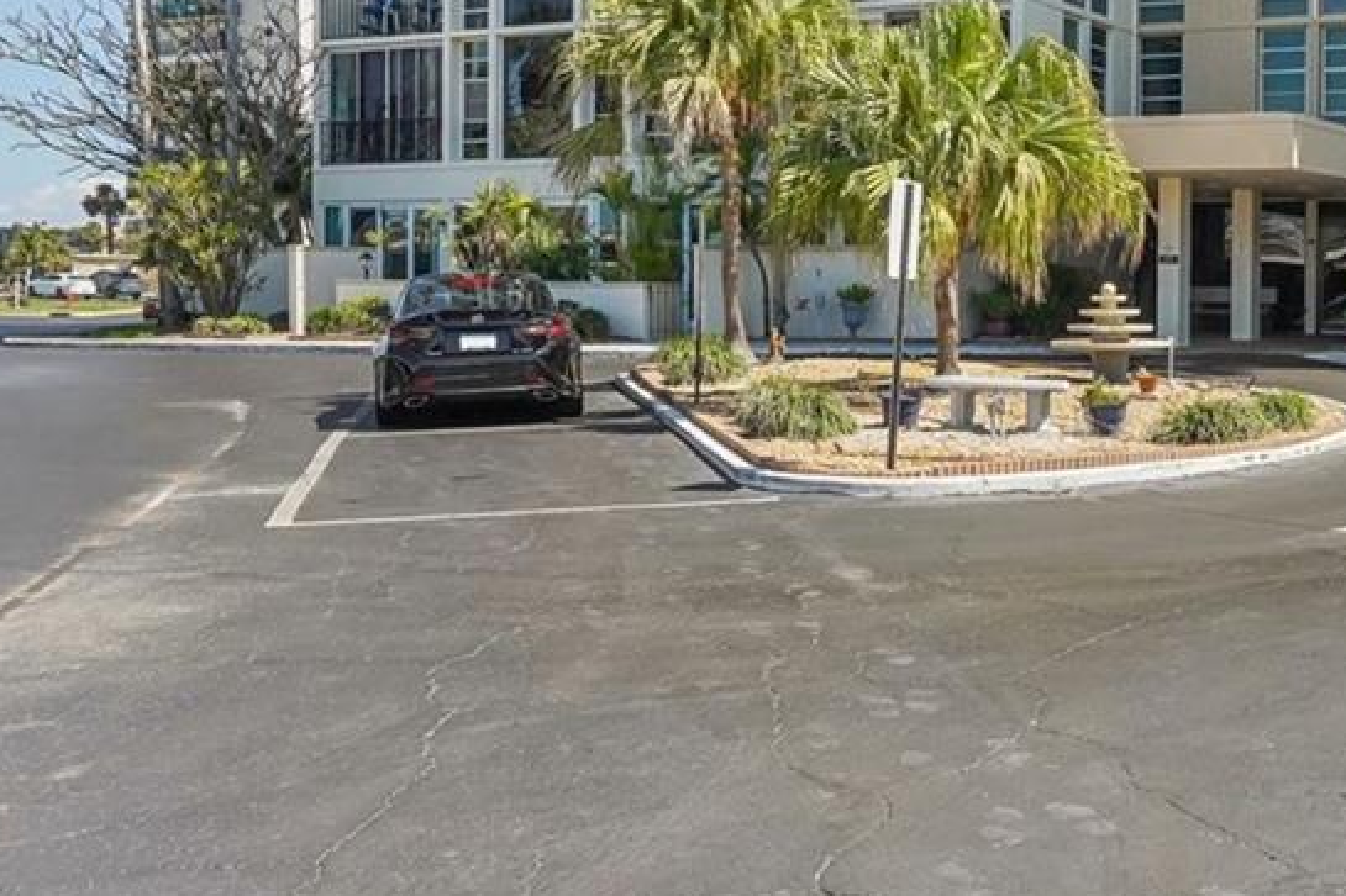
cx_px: 1146
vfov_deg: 30.3
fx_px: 1645
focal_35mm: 44
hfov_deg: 41.8
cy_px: 309
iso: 400
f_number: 8
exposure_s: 1/1000
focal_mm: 10
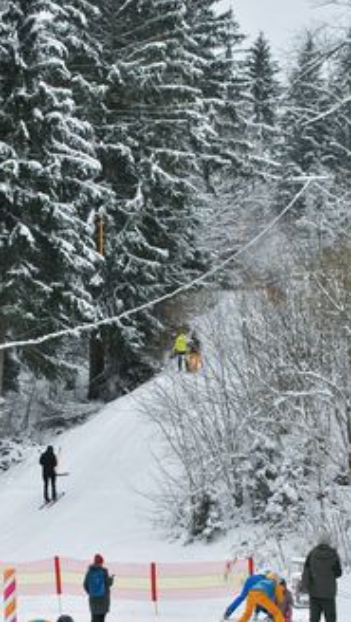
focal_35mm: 92
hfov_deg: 13.2
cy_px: 461
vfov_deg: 22.9
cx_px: 120
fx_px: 1519
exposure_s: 1/200
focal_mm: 32
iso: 400
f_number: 7.1
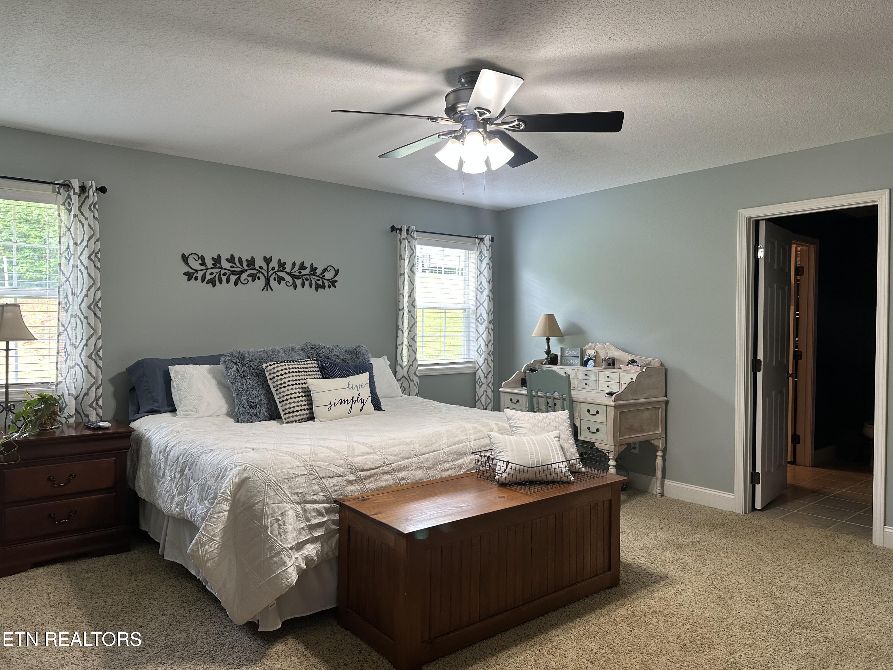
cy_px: 335
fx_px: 619
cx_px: 446
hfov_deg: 71.6
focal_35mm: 24
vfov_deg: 56.8
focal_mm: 6.86
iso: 125
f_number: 1.78
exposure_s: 1/60
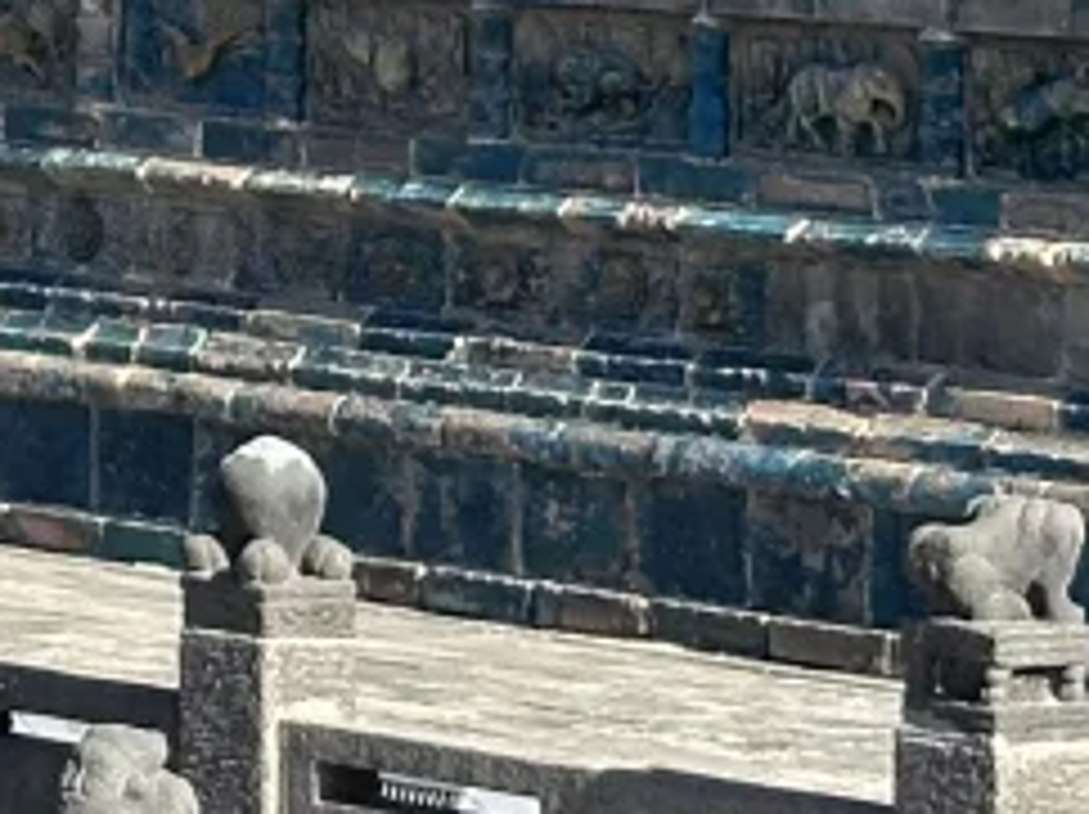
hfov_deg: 6.5
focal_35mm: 286
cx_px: -1701
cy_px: -958
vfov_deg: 5.1
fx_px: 8988
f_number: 1.78
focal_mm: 6.86
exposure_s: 1/2028
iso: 64
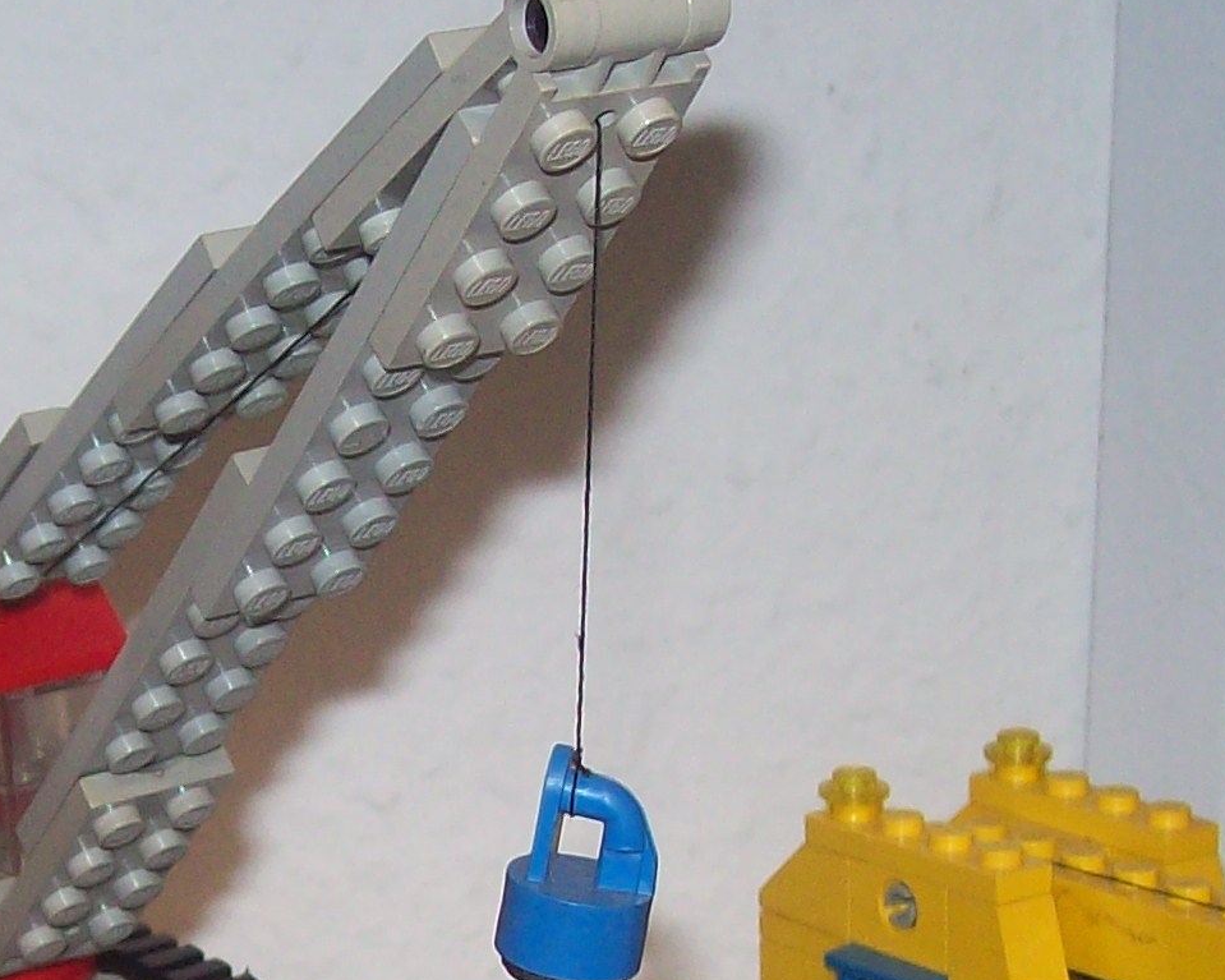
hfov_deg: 17.0
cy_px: 958
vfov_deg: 13.6
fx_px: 4060
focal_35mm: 112
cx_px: 209
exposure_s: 1/64
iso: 80
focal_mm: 6
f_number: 2.7
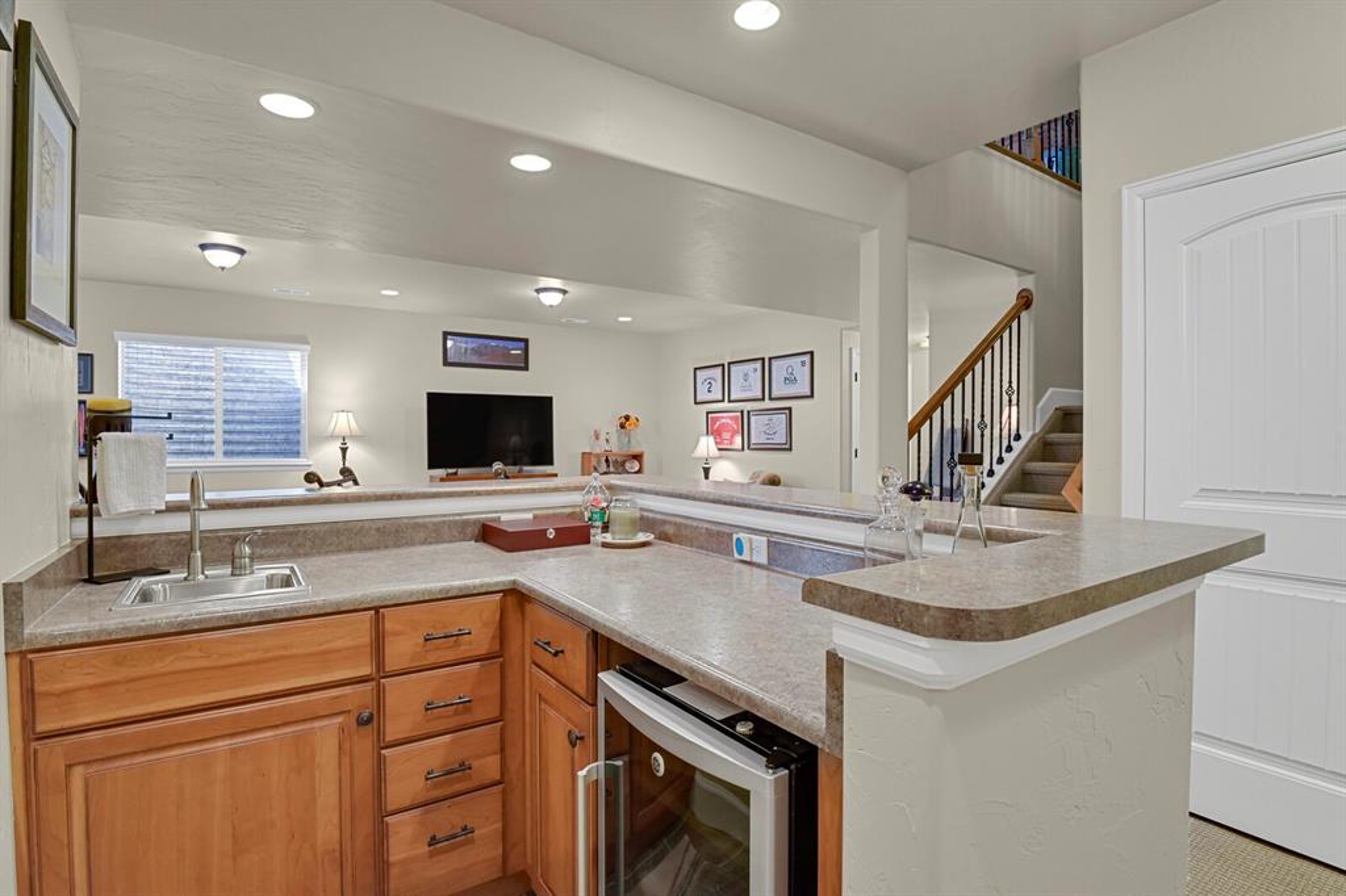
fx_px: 635
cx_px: 673
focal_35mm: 17
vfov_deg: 70.4
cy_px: 448
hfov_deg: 93.3
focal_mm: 17
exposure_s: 1/10
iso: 12800
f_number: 8
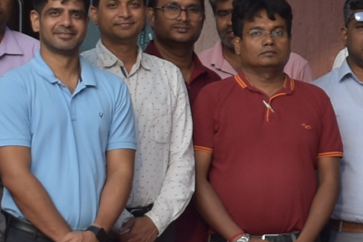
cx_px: 585
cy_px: 120
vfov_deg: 3.9
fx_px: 3528
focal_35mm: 350
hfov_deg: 5.8
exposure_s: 1/200
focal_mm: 32
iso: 200
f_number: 4.5
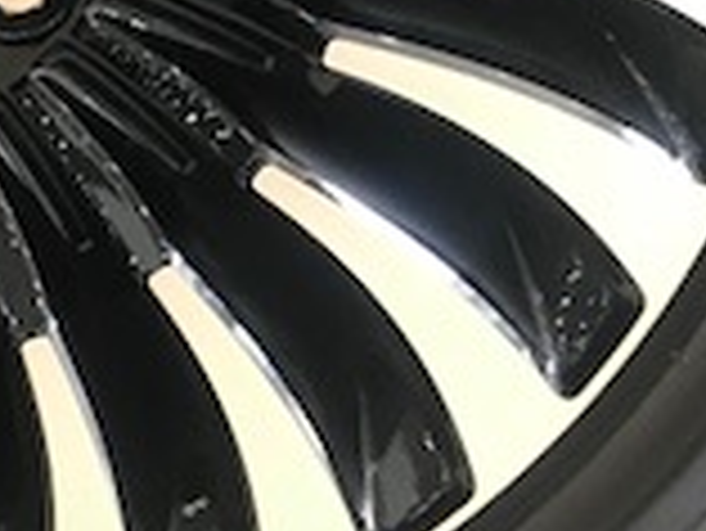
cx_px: -139
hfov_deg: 16.5
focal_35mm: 114
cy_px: -140
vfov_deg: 12.6
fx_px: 2327
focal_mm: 3.99
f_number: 1.8
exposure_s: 1/17
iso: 64
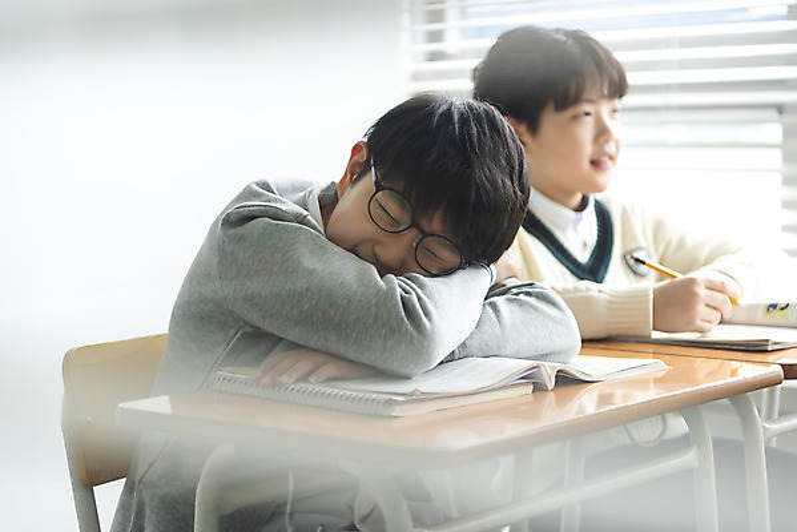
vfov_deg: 19.5
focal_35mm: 70
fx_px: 1550
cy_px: 266
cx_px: 398
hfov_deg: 28.8
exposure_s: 1/200
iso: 640
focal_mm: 70
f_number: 2.8
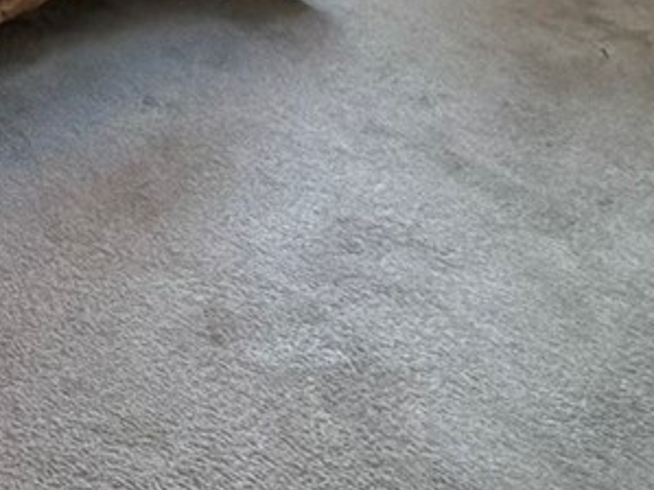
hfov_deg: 21.5
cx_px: -346
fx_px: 1416
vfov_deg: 17.4
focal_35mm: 75
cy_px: -273
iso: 200
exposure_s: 1/60
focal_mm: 2.22
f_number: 2.2
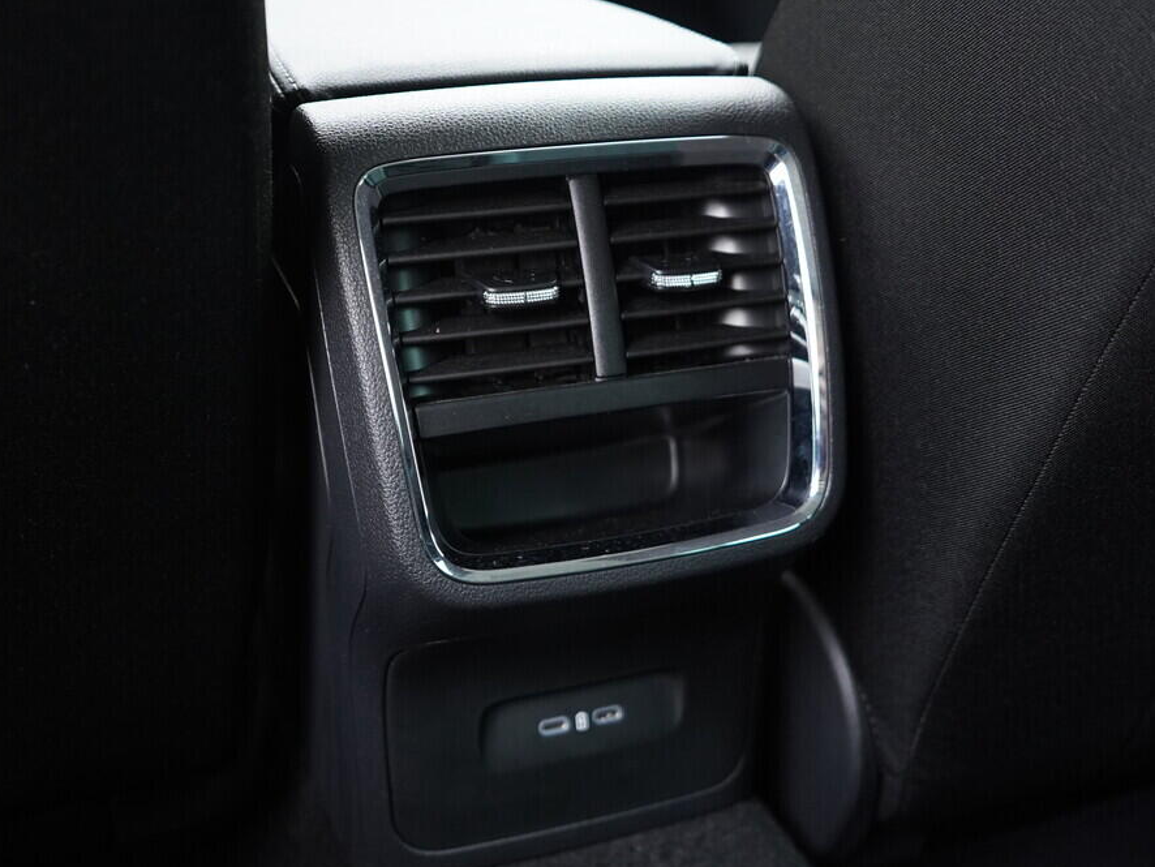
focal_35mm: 40
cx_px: 524
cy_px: 443
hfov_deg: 46.7
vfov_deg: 36.0
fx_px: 1335
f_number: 2.8
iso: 1000
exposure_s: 1/40
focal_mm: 24
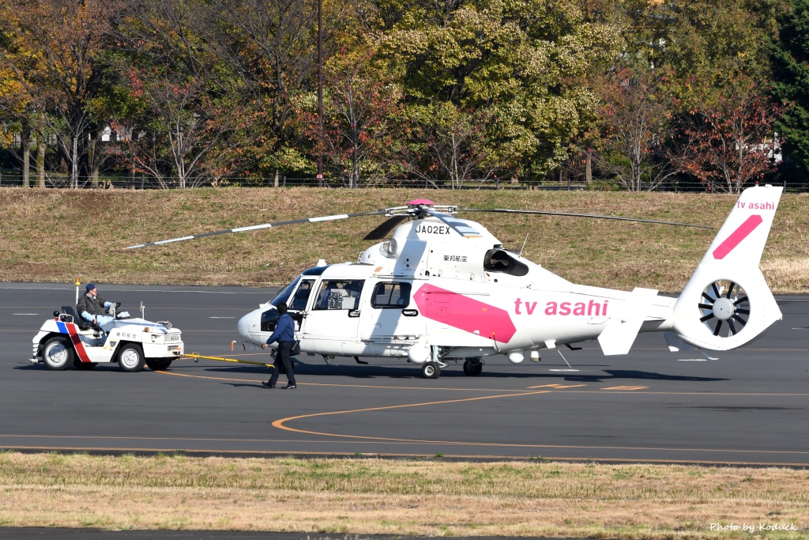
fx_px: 9776
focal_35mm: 435
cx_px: 404
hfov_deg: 4.7
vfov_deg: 3.2
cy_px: 270
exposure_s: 1/1000
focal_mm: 290
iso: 400
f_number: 8
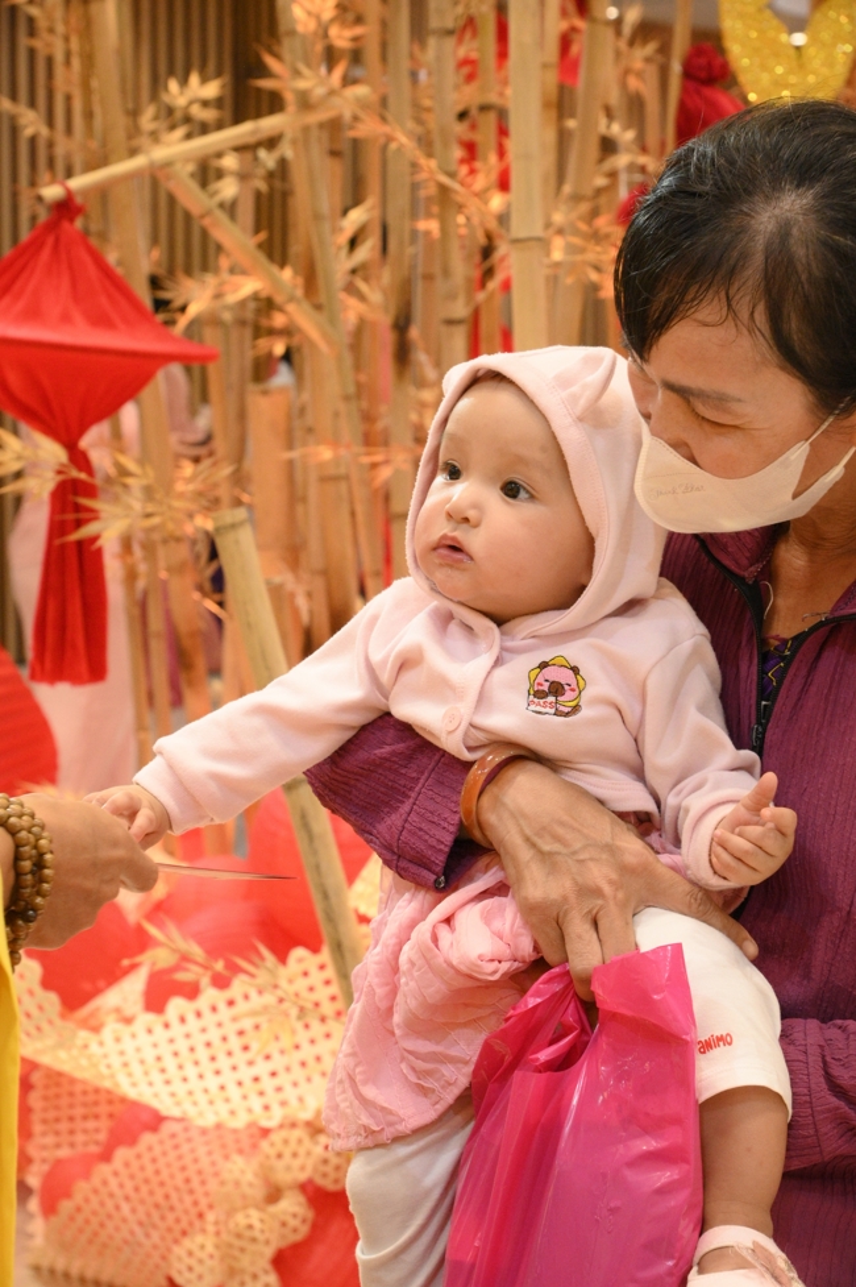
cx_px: 428
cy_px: 644
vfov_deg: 23.7
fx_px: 3071
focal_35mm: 86
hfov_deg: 15.9
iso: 8000
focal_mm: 86
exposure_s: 1/80
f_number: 9
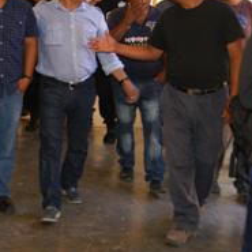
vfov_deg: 21.4
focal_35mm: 80
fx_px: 659
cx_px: -11
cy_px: 59
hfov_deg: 20.8
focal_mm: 26
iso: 320
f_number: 5.6
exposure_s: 1/80
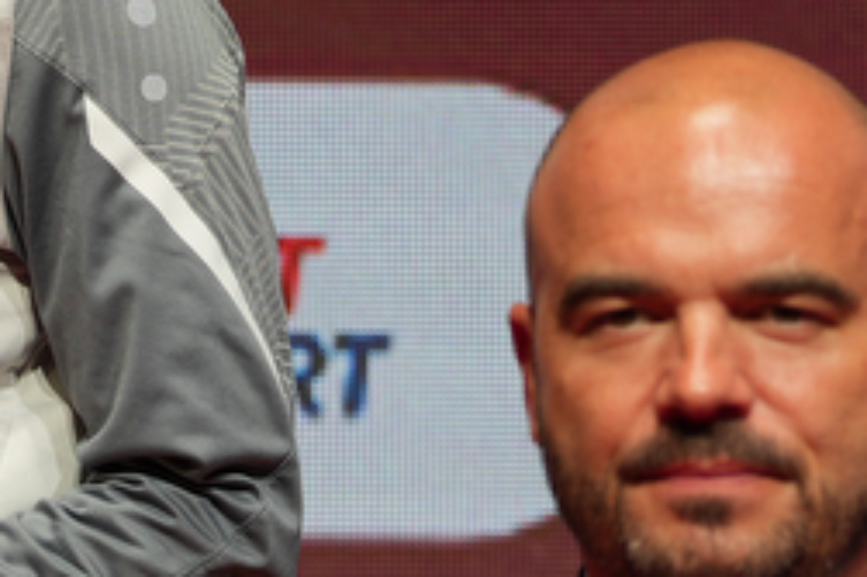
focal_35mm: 753
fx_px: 18122
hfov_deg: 2.7
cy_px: 332
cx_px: -1458
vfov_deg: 1.8
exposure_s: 1/250
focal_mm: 118
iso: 125
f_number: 2.8
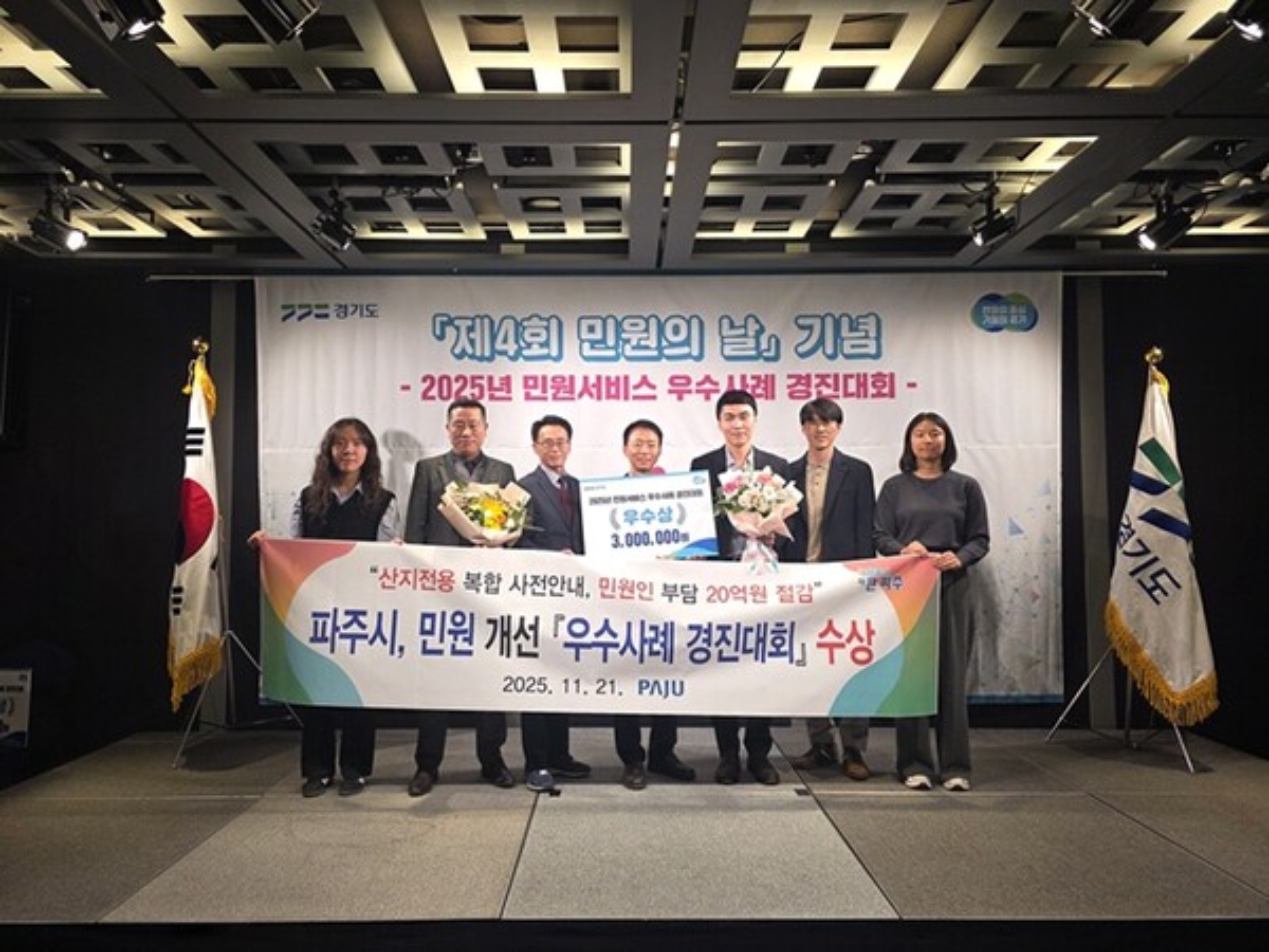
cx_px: 634
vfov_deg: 58.9
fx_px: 843
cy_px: 476
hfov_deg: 73.9
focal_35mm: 23
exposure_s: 1/120
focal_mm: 6.3
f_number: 1.7
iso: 160
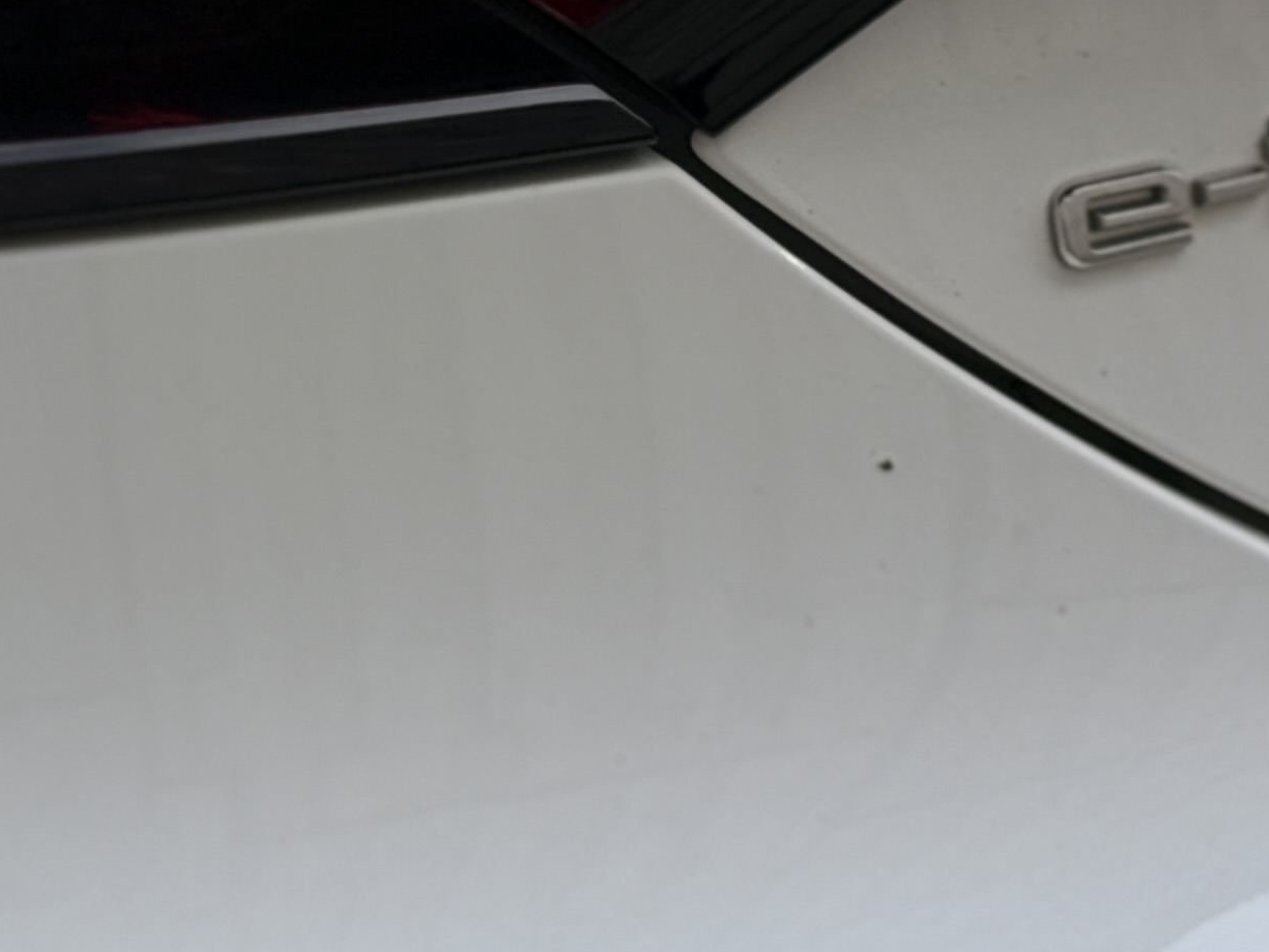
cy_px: -532
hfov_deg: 12.2
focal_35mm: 158
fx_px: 5793
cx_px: -336
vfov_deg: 9.1
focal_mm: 6.76
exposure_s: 1/819
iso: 64
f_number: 1.78
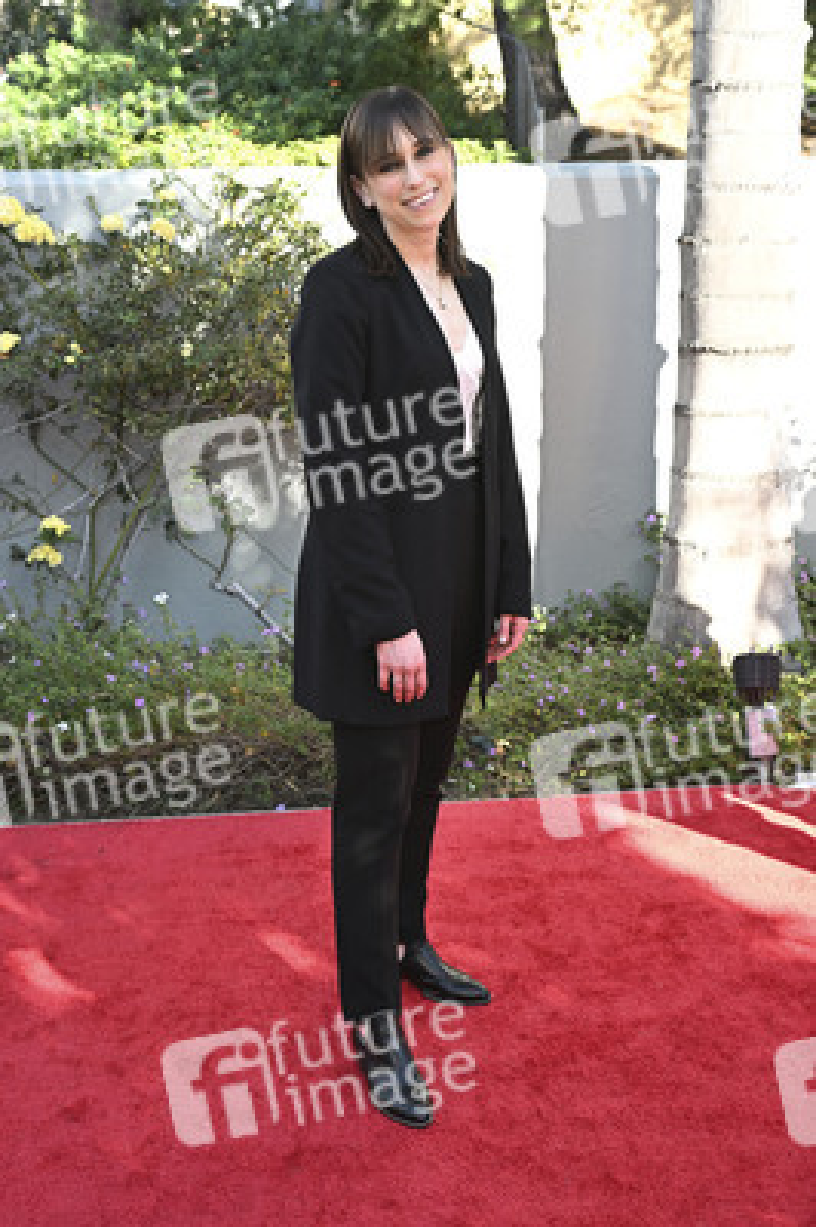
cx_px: 408
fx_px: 1362
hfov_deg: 33.3
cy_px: 614
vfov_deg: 48.5
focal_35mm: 40
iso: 640
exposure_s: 1/320
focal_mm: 40
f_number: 5.6
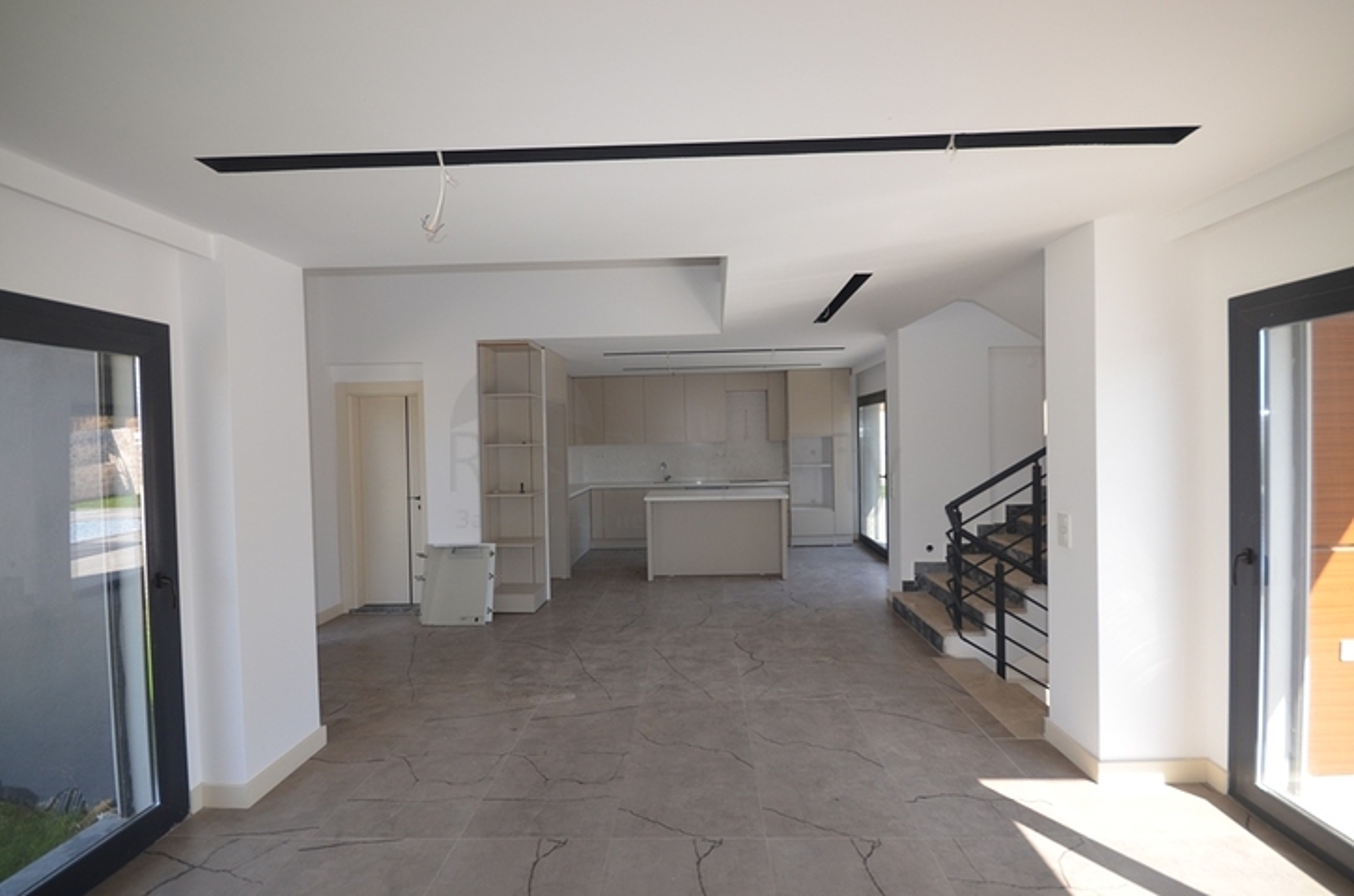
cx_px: 677
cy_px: 448
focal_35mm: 15
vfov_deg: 77.1
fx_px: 563
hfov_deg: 100.5
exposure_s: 1/160
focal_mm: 10
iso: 400
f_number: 7.1
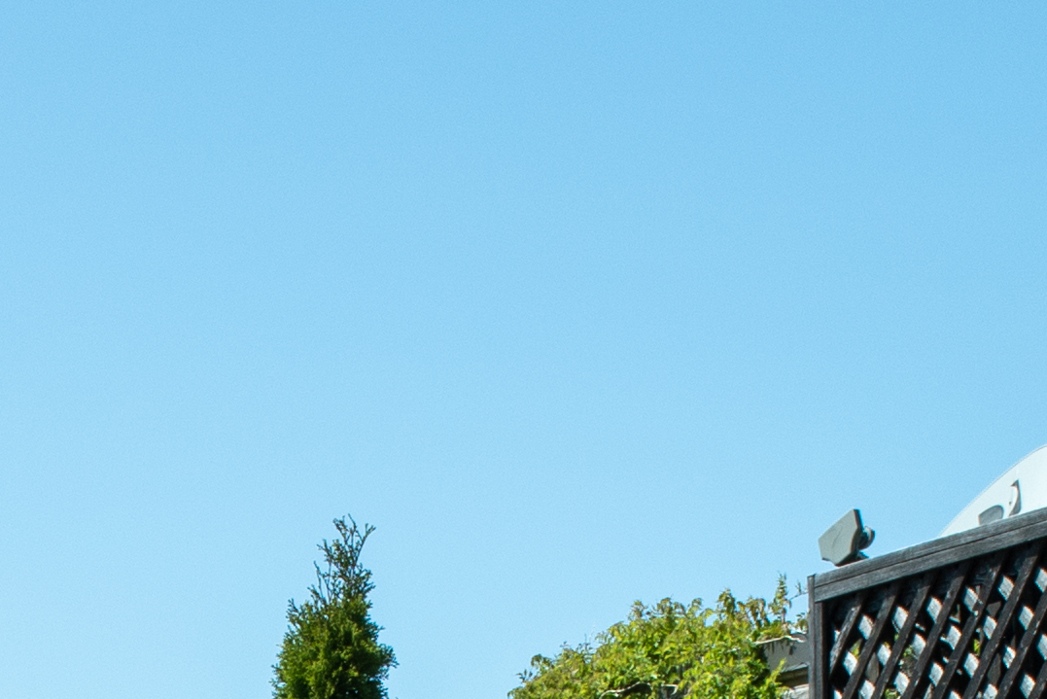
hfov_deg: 12.5
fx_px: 4771
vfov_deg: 8.0
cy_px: 1355
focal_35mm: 164
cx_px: 221
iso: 250
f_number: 10
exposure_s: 1/250
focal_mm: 24
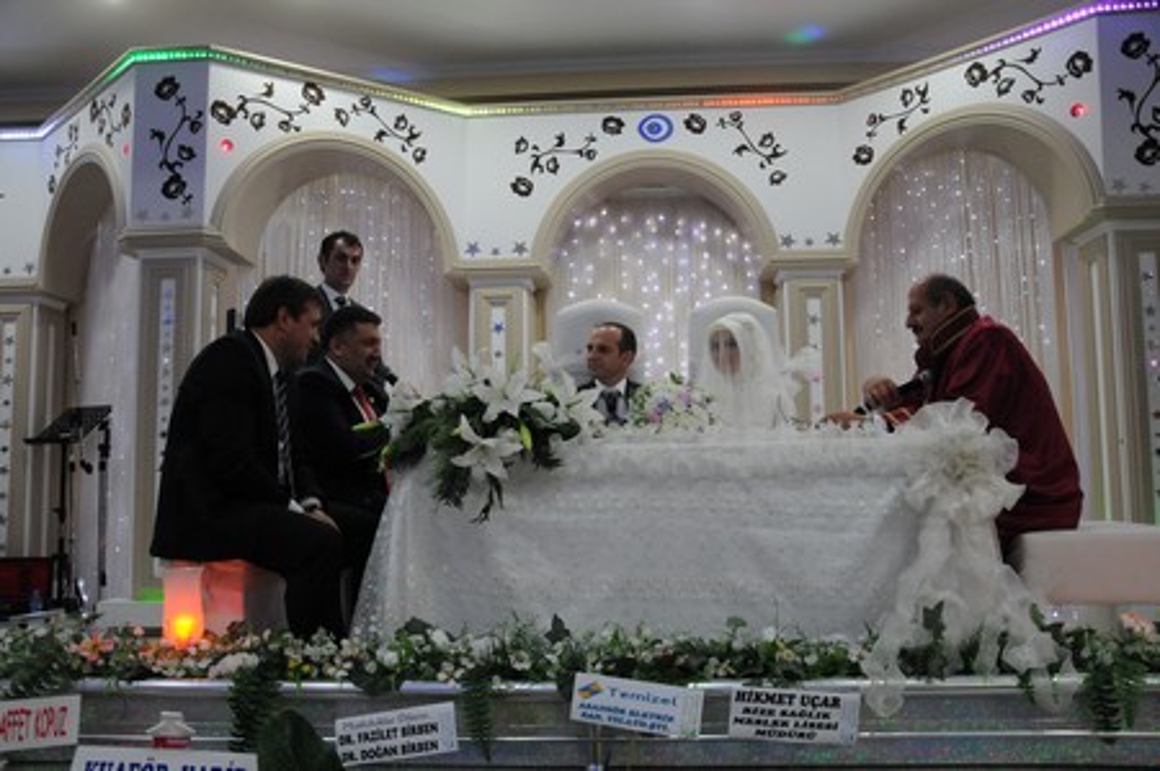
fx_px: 1014
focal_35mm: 32
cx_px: 580
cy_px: 386
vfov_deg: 41.6
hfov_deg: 59.5
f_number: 4.5
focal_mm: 21
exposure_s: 1/80
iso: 1250
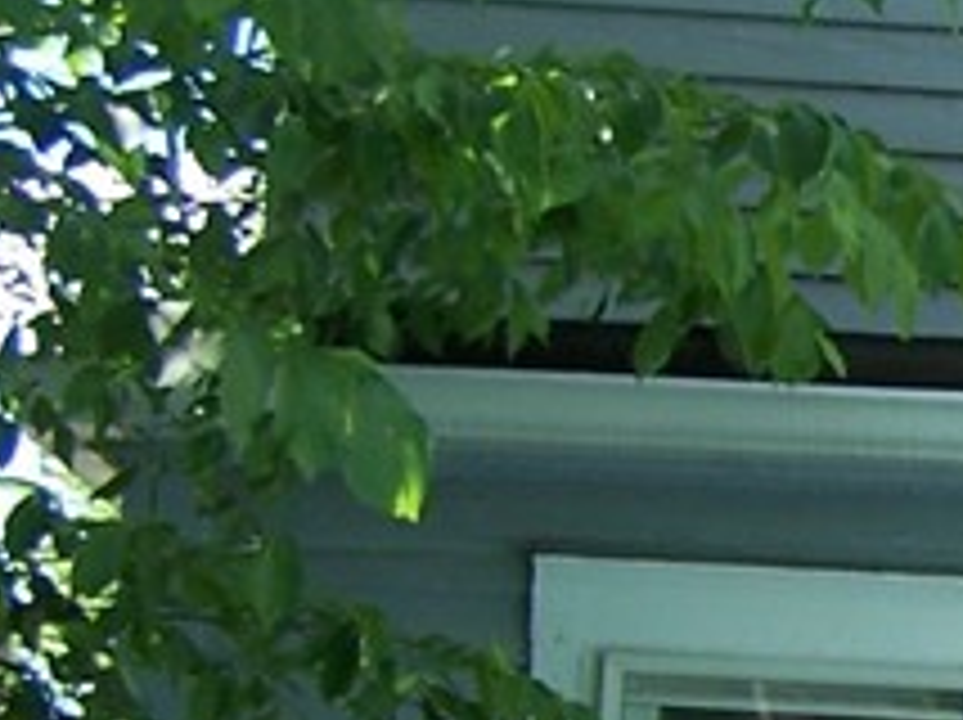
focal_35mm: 182
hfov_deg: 9.7
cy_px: 855
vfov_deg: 8.1
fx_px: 5057
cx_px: 2218
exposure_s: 1/320
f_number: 2.8
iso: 80
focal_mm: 6.3
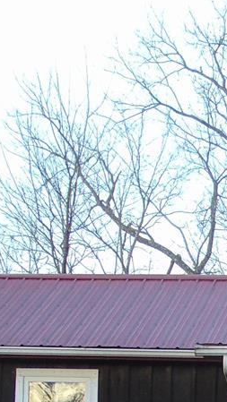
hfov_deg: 7.3
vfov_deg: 12.8
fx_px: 1742
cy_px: 517
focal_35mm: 163
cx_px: 327
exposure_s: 1/40
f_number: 3.3
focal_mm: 7.6
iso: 80
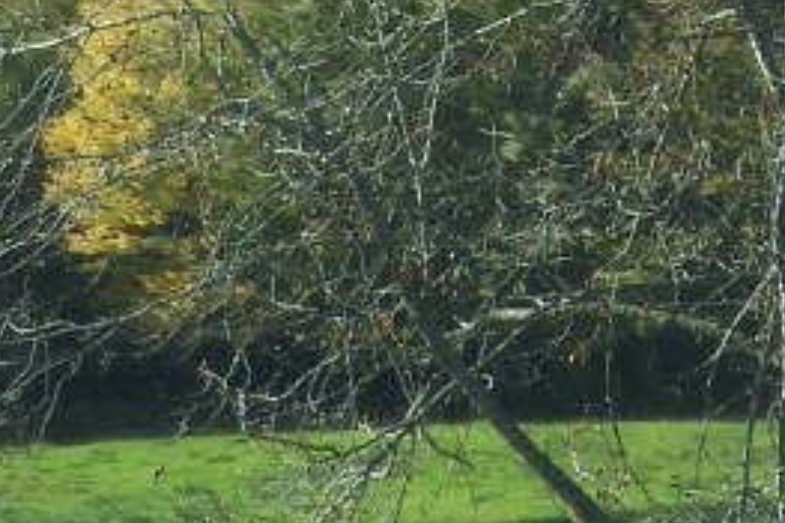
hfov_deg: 3.1
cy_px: -956
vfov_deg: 2.1
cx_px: 1746
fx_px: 14273
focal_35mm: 655
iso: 100
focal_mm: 20.6
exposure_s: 1/250
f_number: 5
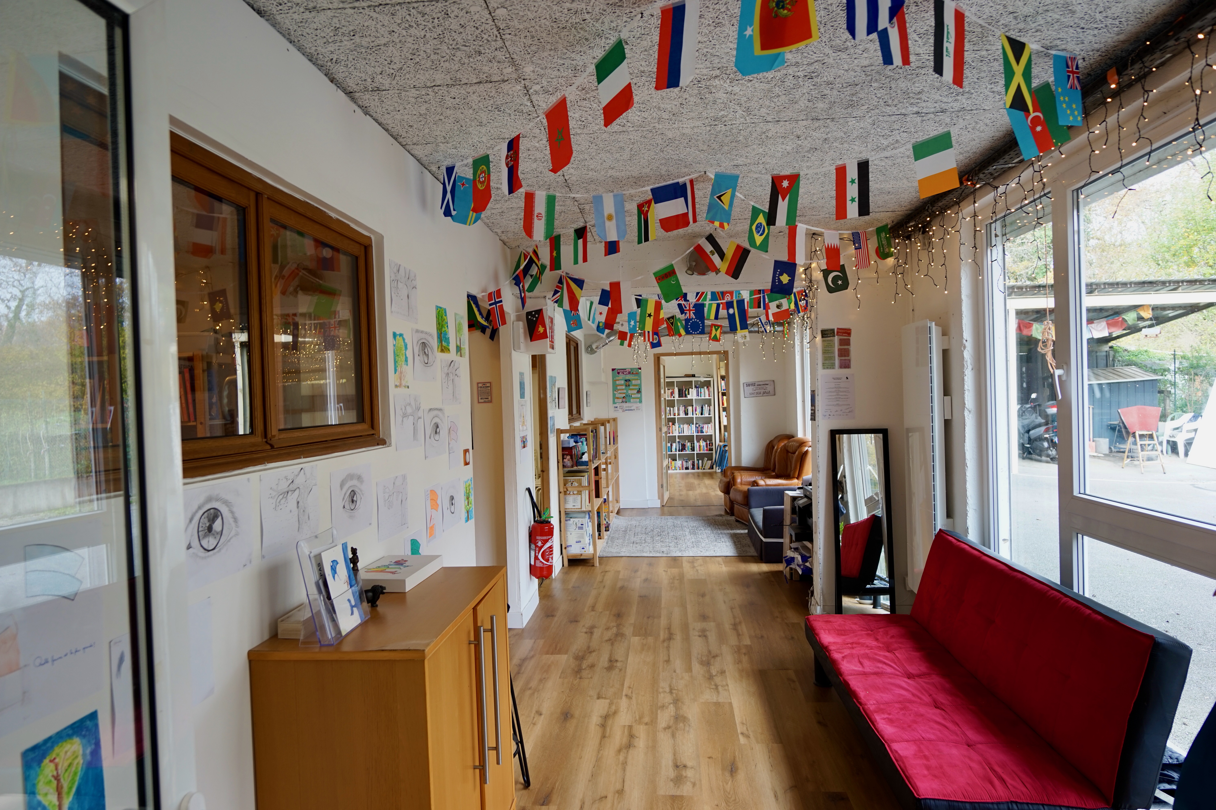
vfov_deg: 59.5
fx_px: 709
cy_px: 405
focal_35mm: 21
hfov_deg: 81.2
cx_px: 608
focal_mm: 21
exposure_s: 1/15
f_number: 4.5
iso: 100
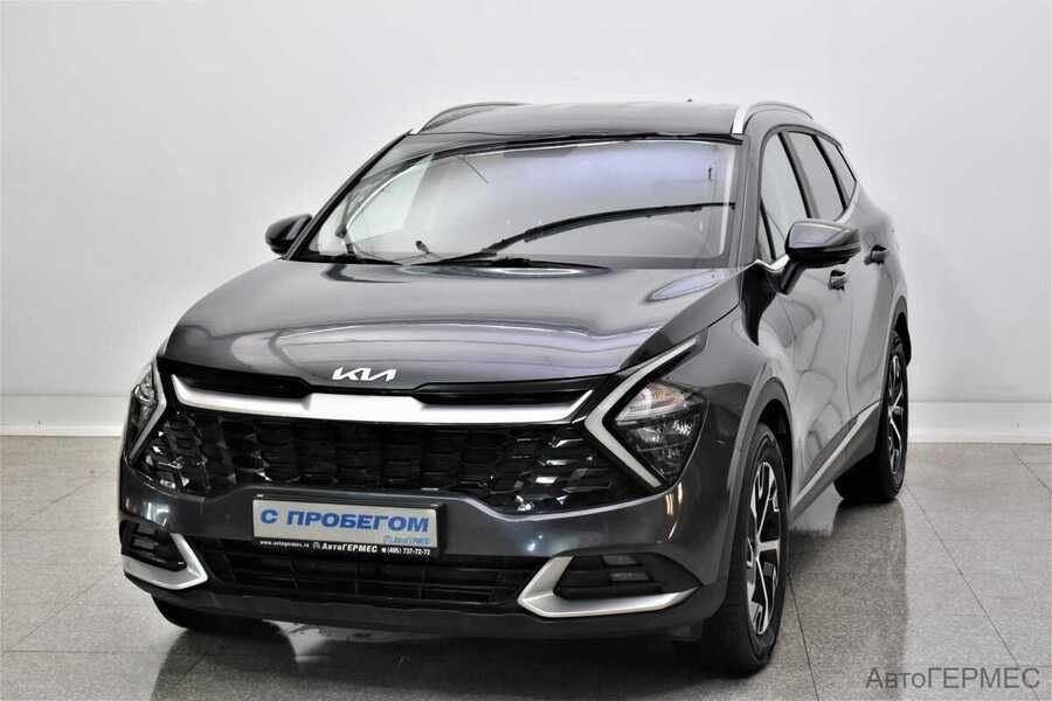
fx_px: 2016
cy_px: 350
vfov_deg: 19.7
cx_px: 526
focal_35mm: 69
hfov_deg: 29.2
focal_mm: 46
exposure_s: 1/50
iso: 720
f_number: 5.3
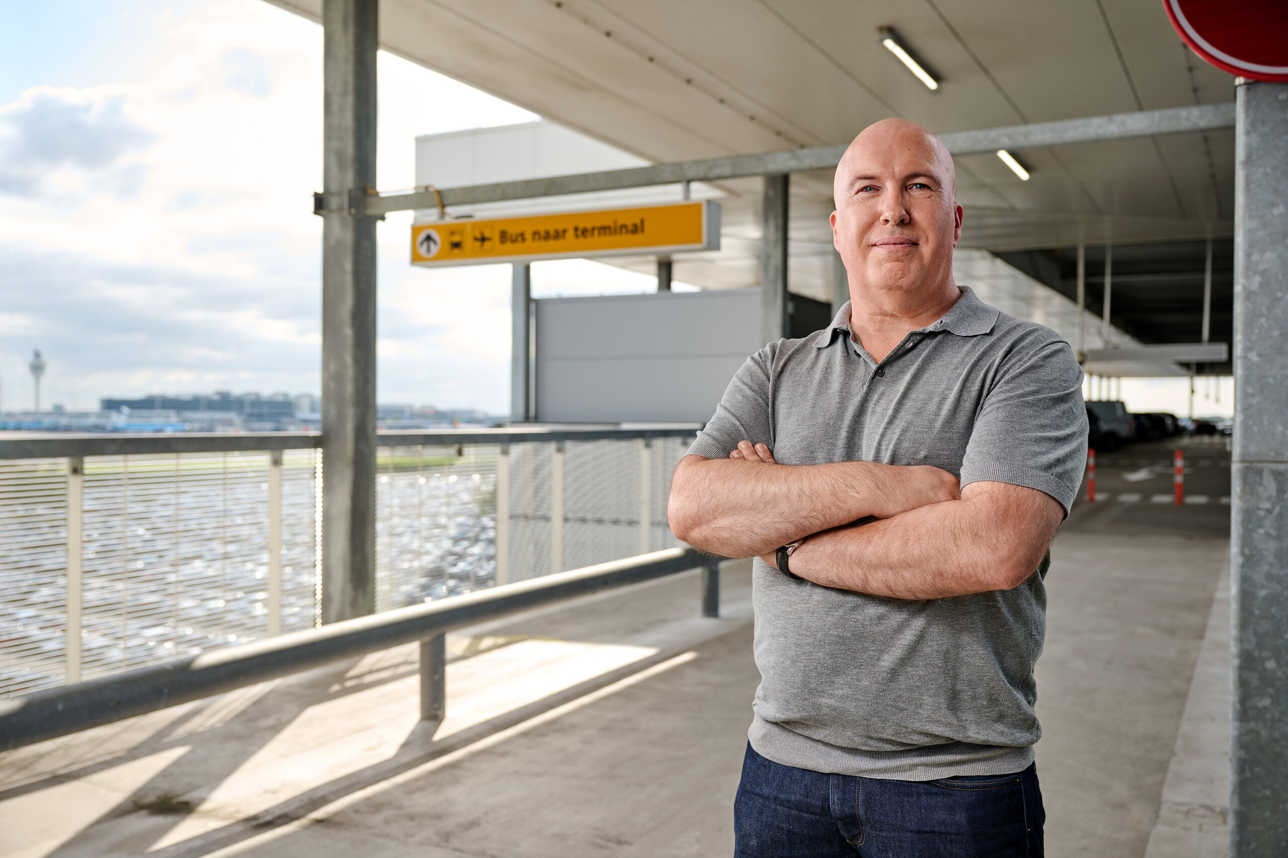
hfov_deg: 55.1
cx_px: 644
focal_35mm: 34
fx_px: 1234
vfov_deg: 38.4
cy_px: 429
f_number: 4
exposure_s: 1/250
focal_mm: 34.5
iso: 64
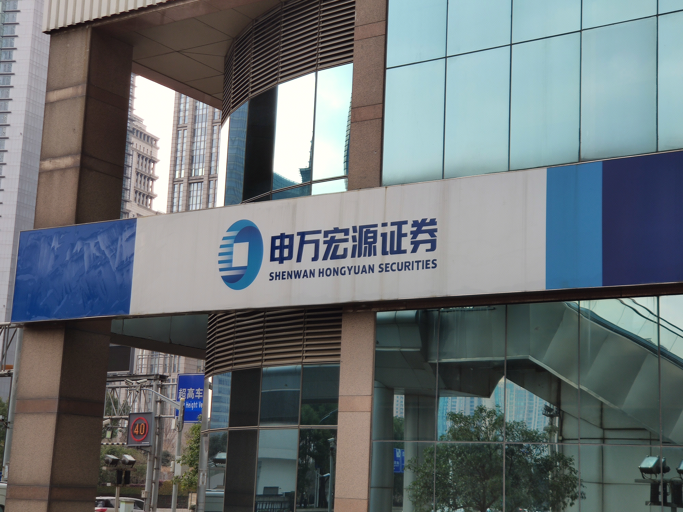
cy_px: 256
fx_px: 1204
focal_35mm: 61
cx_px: 342
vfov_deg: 24.0
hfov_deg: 31.7
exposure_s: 1/286
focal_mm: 6.22
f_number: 2.2
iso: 100
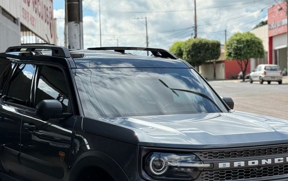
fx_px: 526
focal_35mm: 67
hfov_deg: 30.6
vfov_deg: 19.3
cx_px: 148
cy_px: 142
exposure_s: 1/3704
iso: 100
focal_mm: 6.76
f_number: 1.78
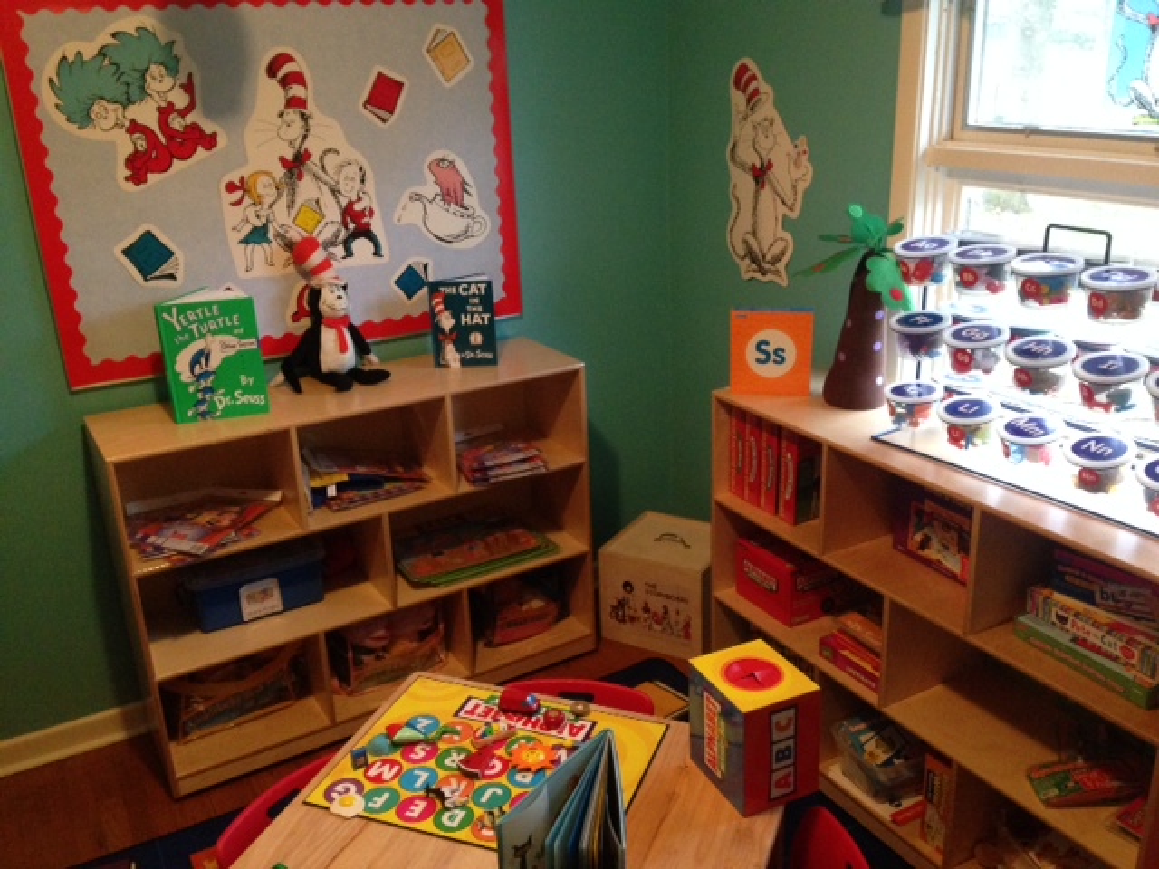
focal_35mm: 33
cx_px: 580
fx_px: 1105
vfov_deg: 42.9
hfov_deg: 55.4
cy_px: 434
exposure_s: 1/20
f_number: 2.4
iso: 400
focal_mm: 4.12
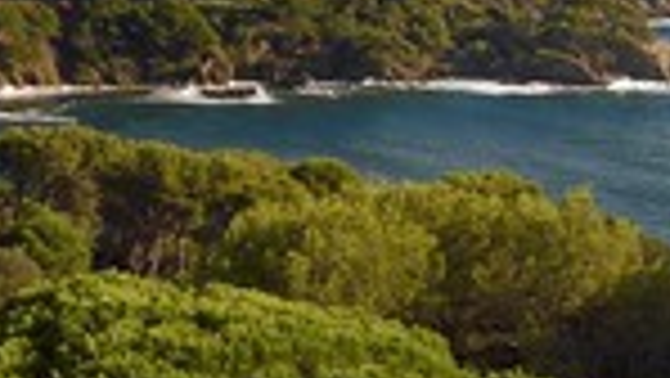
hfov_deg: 14.4
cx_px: 544
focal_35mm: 148
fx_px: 2631
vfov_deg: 8.2
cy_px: 194
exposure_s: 1/250
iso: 200
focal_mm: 50
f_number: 10
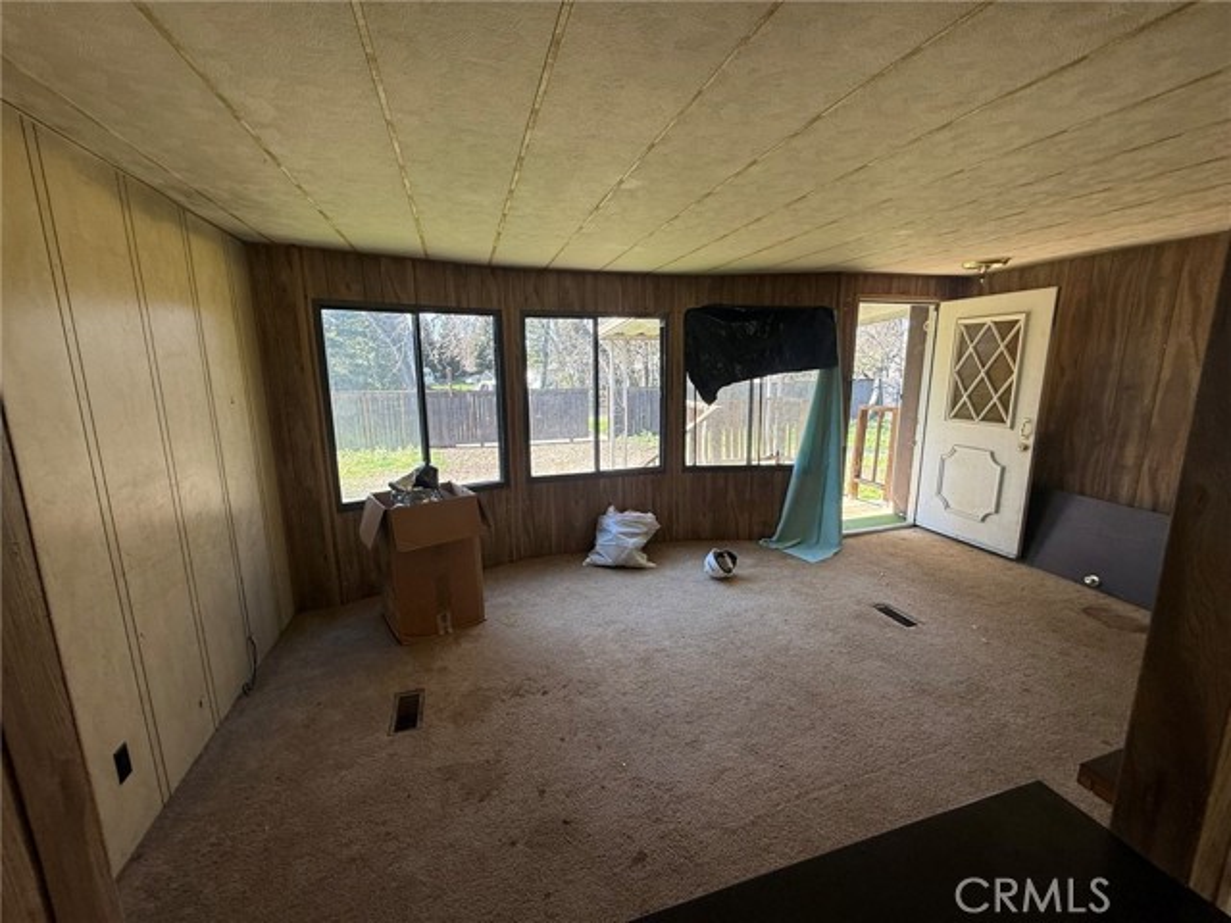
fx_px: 498
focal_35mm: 14
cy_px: 462
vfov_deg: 85.7
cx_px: 616
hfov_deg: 102.1
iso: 50
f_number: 2.2
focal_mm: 2.22
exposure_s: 1/99
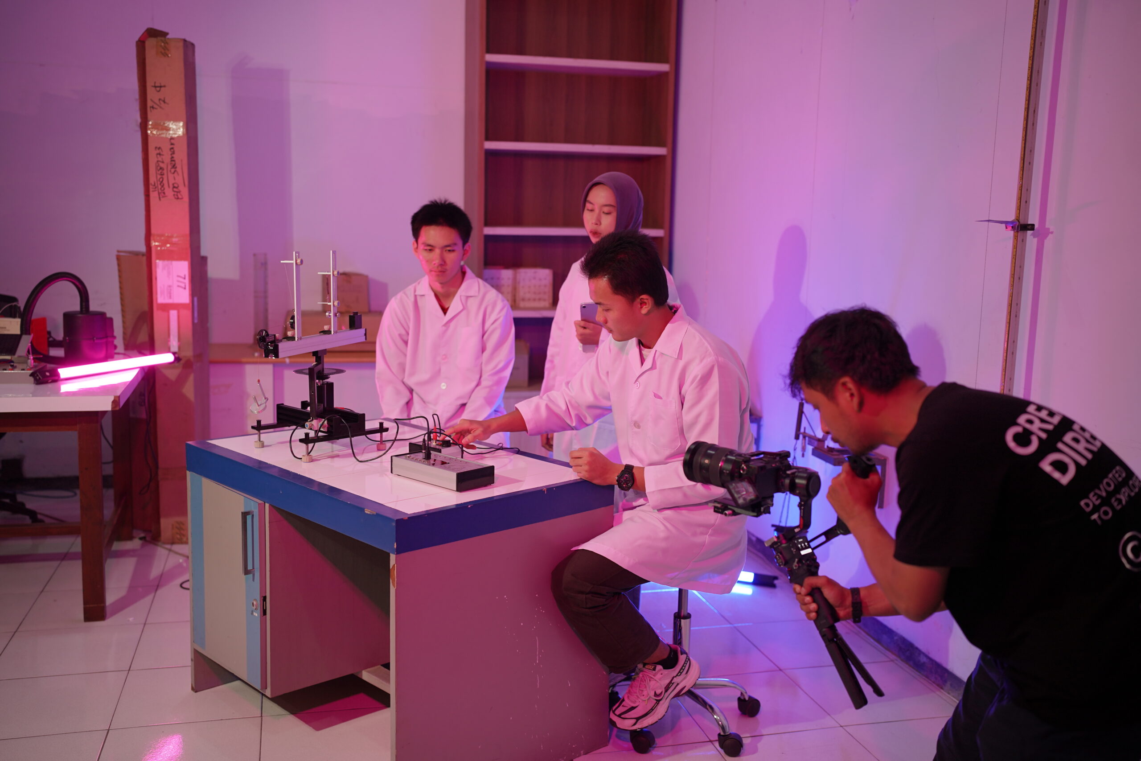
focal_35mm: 35
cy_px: 380
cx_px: 570
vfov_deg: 37.9
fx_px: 1109
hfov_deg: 54.4
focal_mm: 35
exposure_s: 1/100
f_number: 2
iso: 200
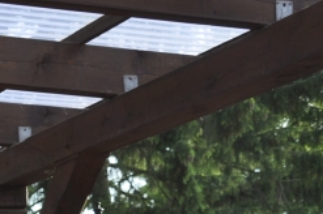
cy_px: 403
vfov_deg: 9.1
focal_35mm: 143
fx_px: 1281
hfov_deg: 12.9
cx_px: -284
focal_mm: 24
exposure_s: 1/125
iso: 200
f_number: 5.6
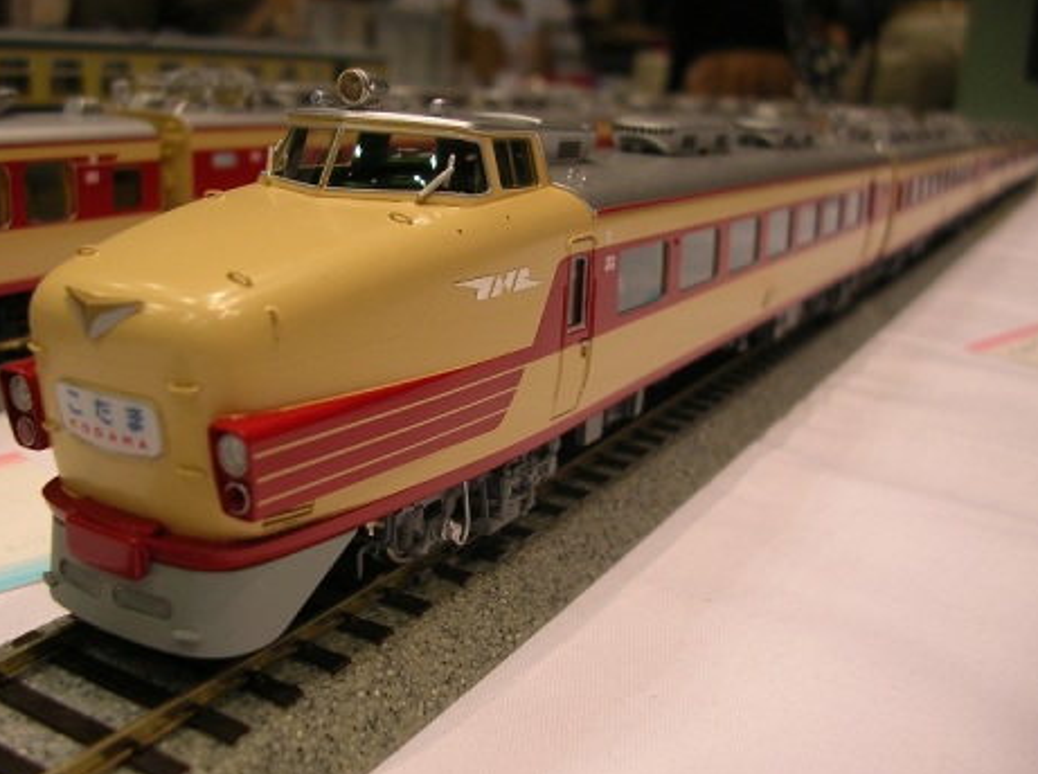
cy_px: 380
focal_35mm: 38
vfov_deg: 37.6
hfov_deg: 49.0
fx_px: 1137
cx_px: 482
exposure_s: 1/31.5
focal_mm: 5.8
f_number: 2.8
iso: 50
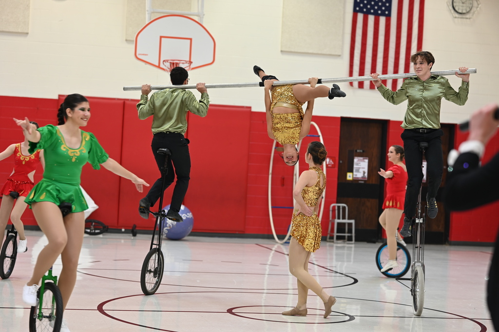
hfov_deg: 23.9
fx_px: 1177
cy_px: 166
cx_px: 250
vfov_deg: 16.0
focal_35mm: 85
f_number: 2.8
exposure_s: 1/160
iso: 400
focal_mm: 85
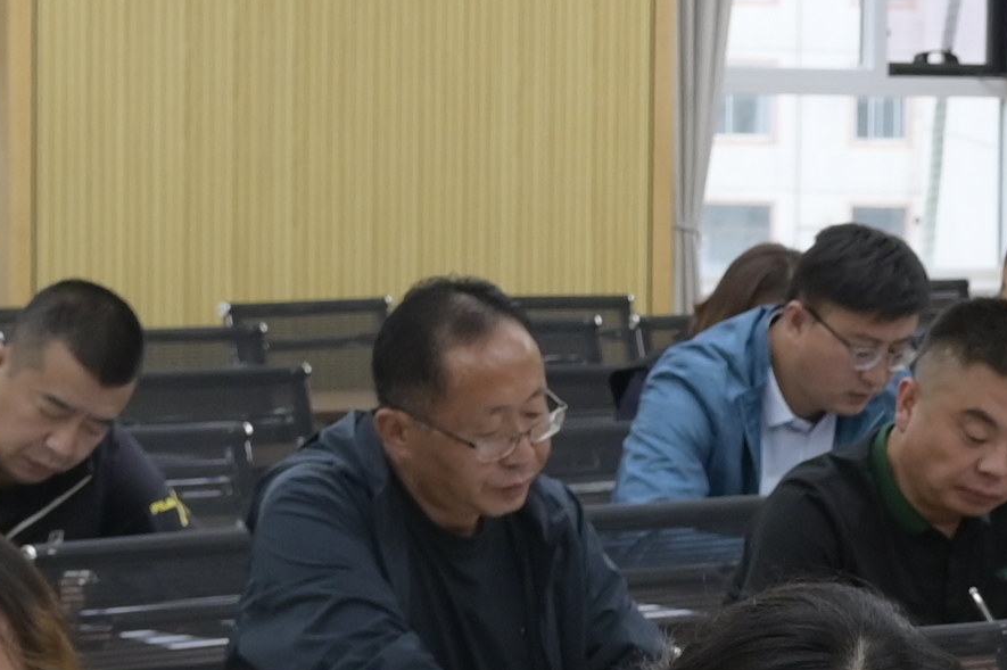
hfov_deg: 11.7
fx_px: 4585
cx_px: 1768
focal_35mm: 164
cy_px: 445
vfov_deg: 8.4
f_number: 5
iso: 640
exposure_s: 1/100
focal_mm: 24
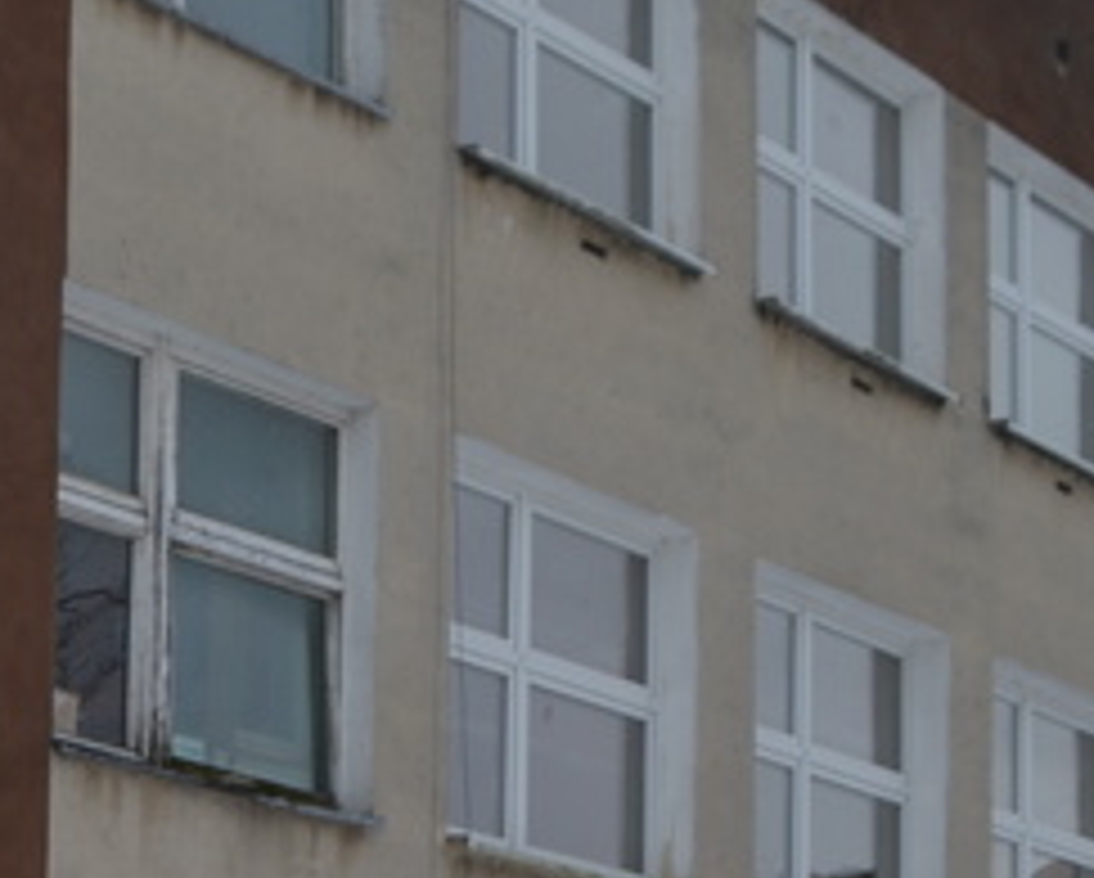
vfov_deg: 15.0
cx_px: -295
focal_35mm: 99
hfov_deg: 18.2
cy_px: 1054
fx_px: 3209
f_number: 8
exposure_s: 1/250
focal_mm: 20
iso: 100
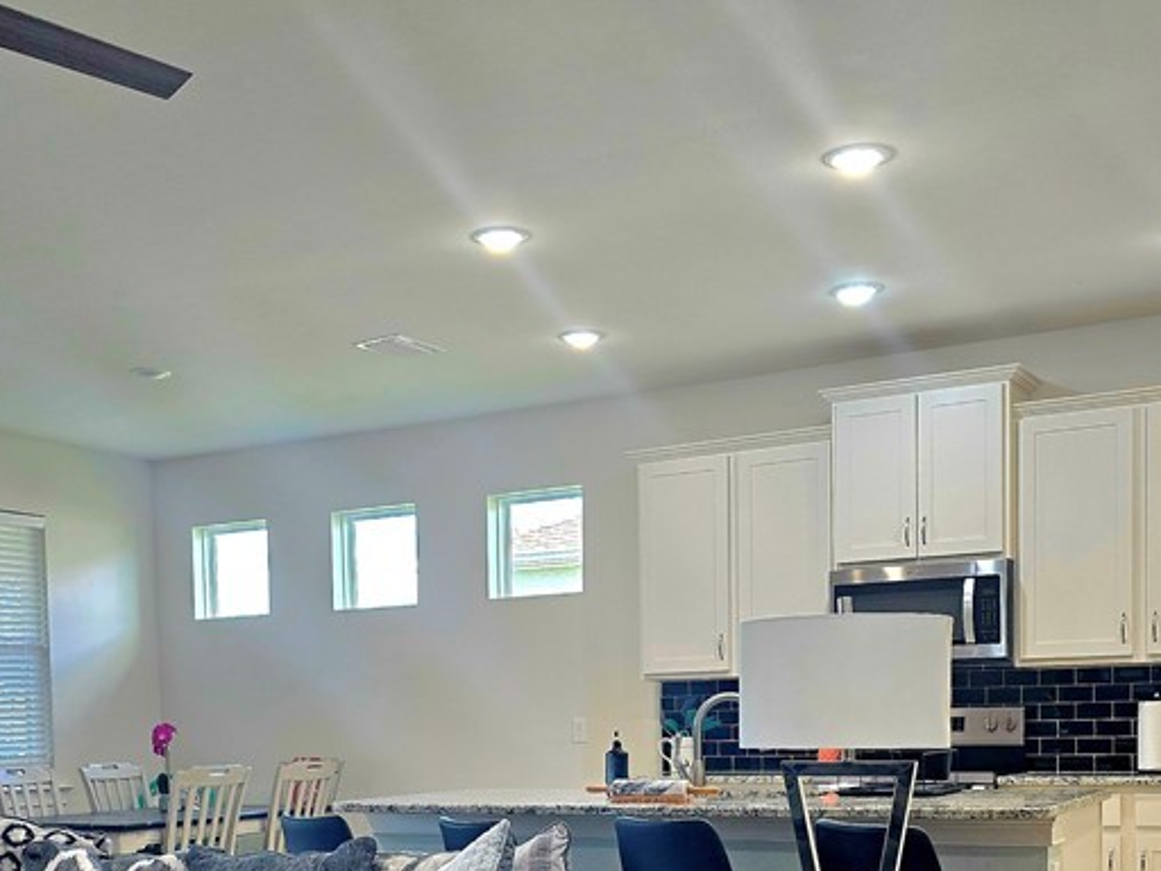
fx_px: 1543
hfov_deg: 41.1
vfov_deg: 30.1
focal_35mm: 46
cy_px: 789
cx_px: 492
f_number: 1.7
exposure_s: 1/120
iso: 100
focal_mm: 6.3
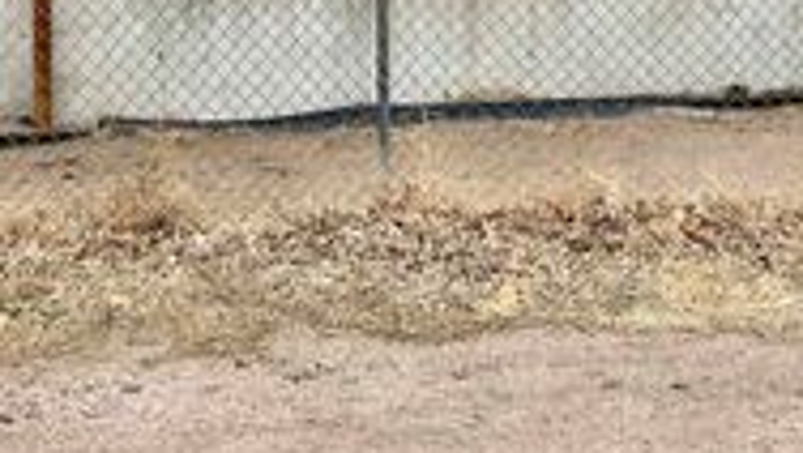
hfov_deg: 25.3
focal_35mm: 84
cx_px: 453
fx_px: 1790
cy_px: -327
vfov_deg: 13.2
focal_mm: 3
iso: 16
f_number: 1.8
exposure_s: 1/719
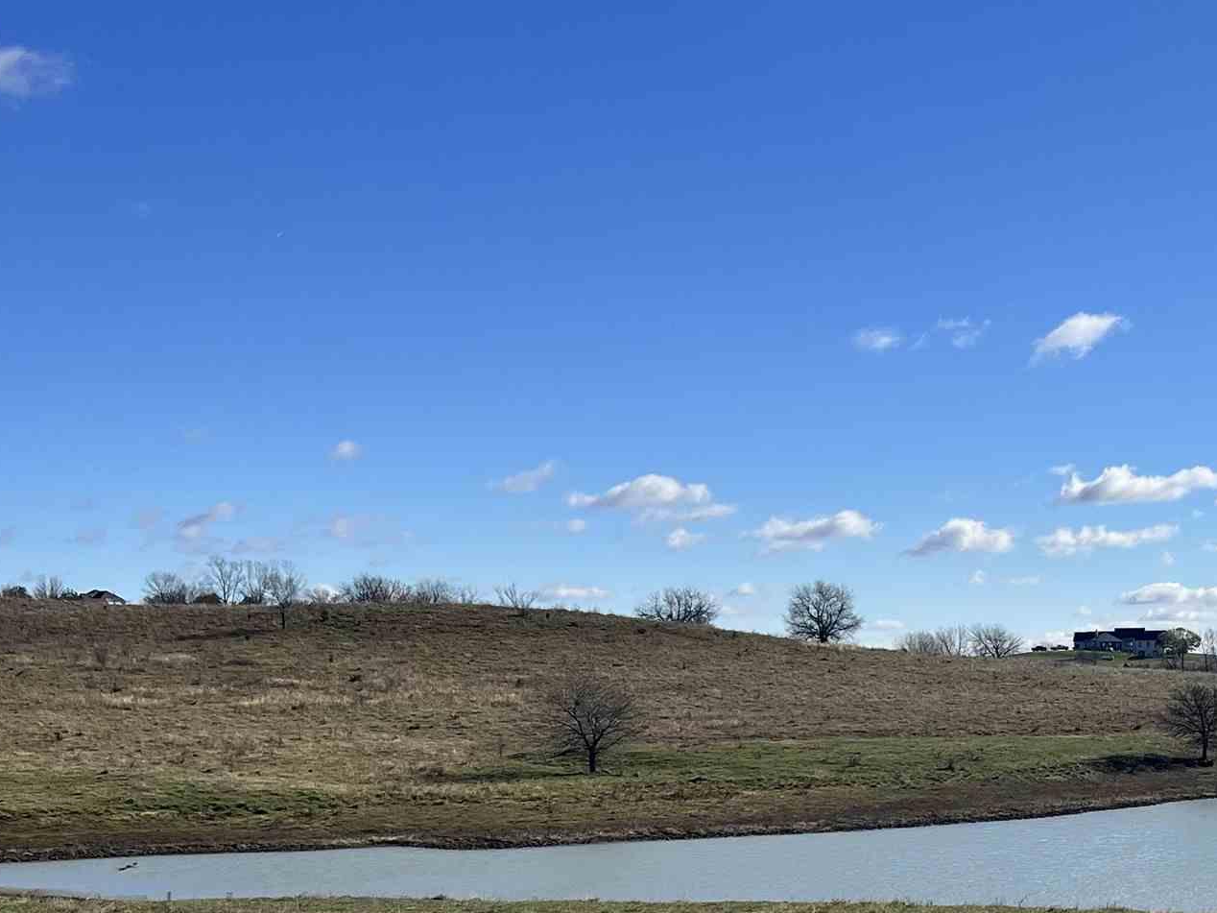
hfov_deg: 28.9
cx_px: 1199
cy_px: 767
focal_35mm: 63
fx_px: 2215
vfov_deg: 22.9
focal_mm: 5.7
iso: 50
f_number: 1.5
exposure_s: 1/7463
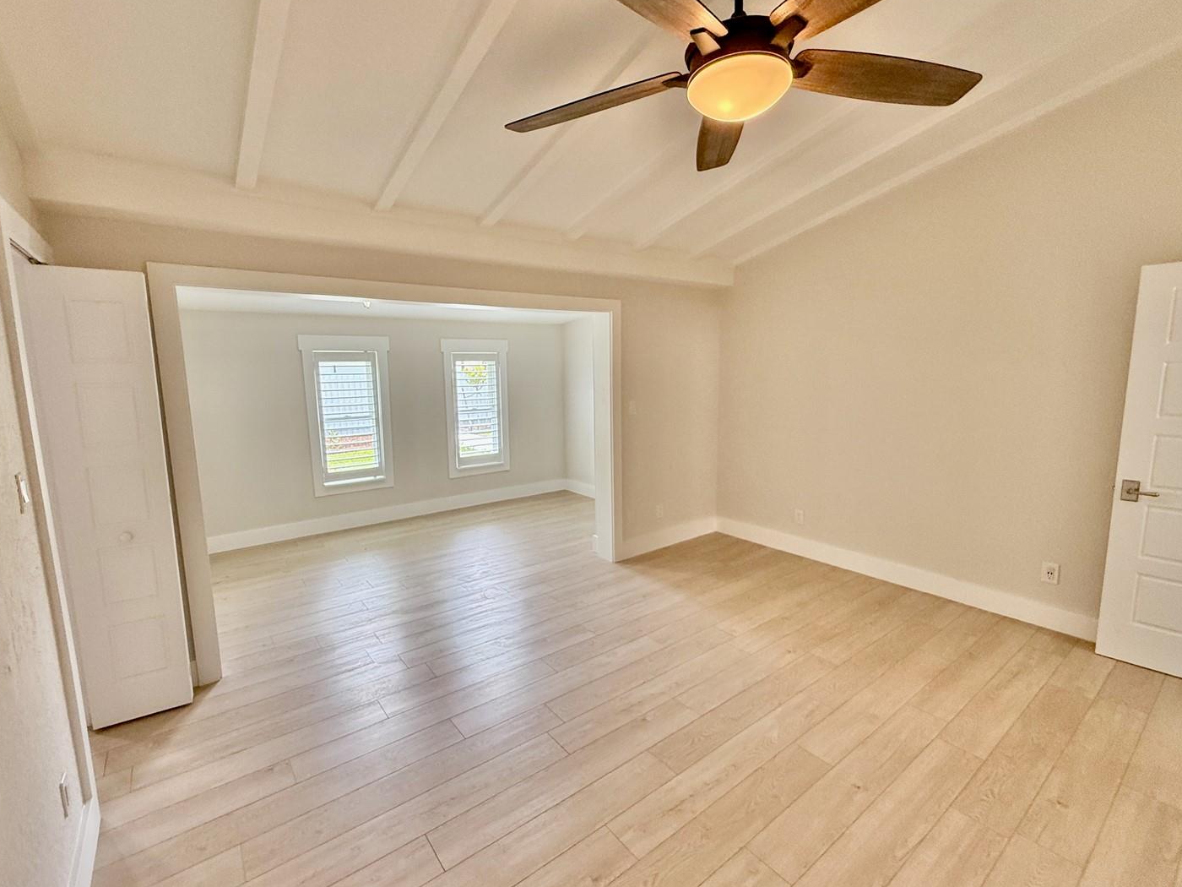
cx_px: 595
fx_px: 546
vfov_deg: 78.1
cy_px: 442
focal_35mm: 16
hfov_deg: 94.5
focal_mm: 2.22
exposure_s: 1/120
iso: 160
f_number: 2.2
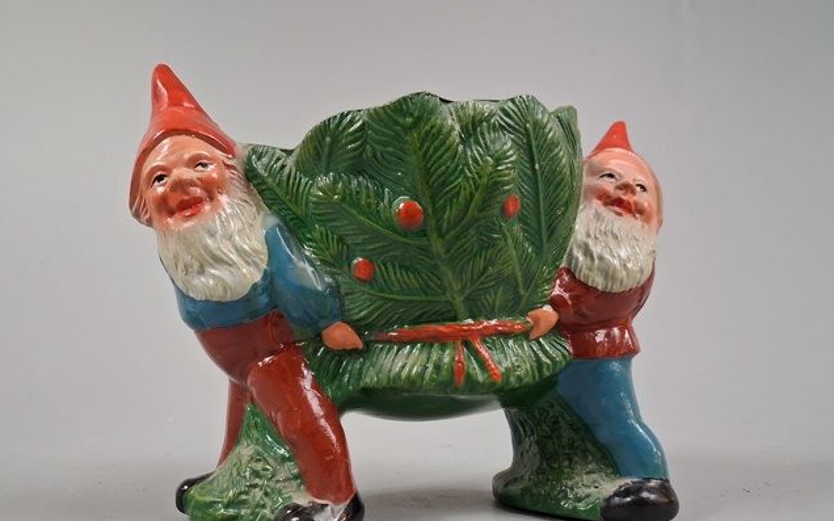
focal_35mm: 36
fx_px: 818
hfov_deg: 54.0
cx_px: 384
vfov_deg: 34.9
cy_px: 357
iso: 320
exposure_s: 1/50
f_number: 1.8
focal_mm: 4
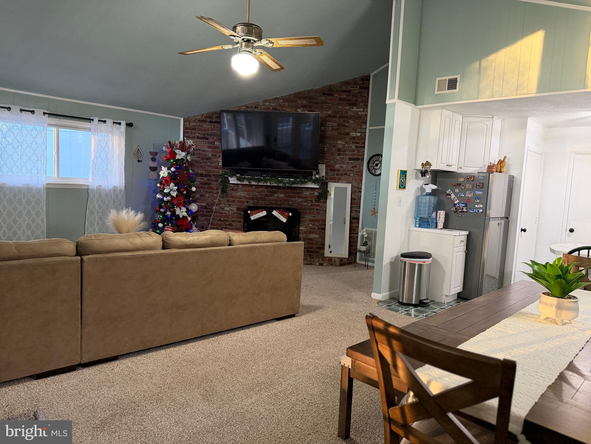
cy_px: 222
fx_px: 410
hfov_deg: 71.6
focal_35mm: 24
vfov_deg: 56.8
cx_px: 296
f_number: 1.78
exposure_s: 1/60
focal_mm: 6.76
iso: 320
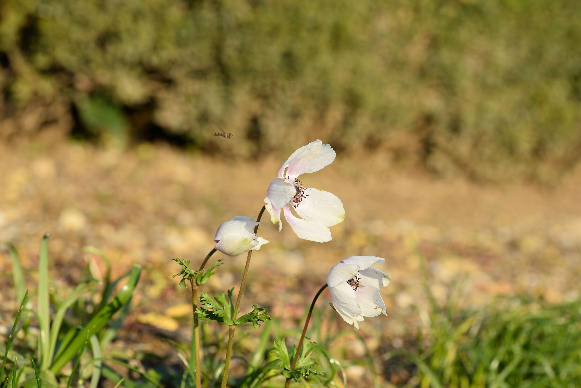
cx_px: 290
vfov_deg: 13.1
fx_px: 1695
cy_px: 194
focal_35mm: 105
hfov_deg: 19.4
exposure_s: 1/400
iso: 250
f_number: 10
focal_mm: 105
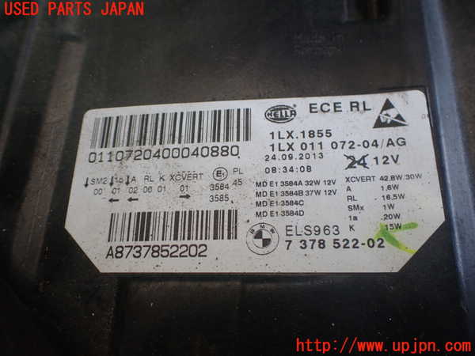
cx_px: 238
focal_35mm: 30
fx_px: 412
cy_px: 178
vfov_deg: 46.8
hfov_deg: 60.0
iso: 200
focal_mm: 5.4
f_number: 2.3
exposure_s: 1/125
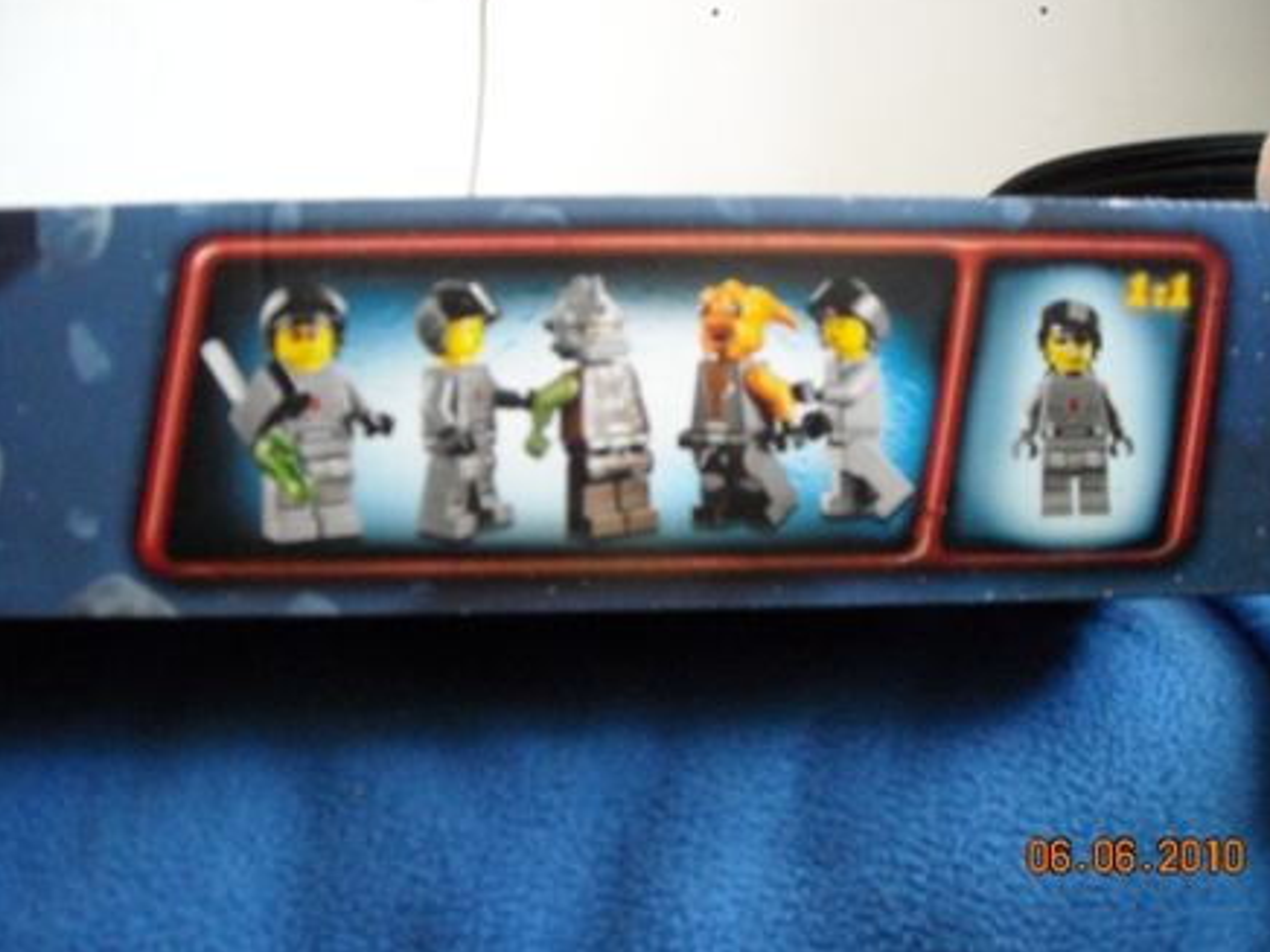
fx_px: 1321
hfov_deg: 51.4
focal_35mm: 36
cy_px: 469
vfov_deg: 39.7
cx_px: 647
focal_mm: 5.7
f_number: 2.8
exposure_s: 1/8
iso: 496
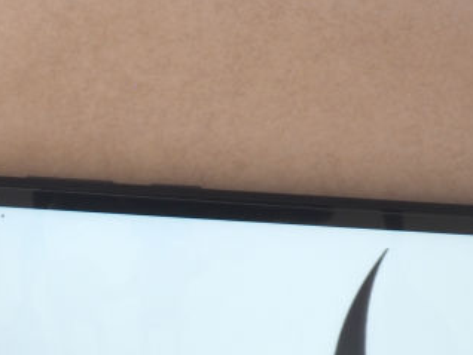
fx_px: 2202
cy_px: 153
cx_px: 196
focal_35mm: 161
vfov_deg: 9.2
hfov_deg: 12.3
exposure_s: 1/1.3
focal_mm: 25
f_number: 14
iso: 200
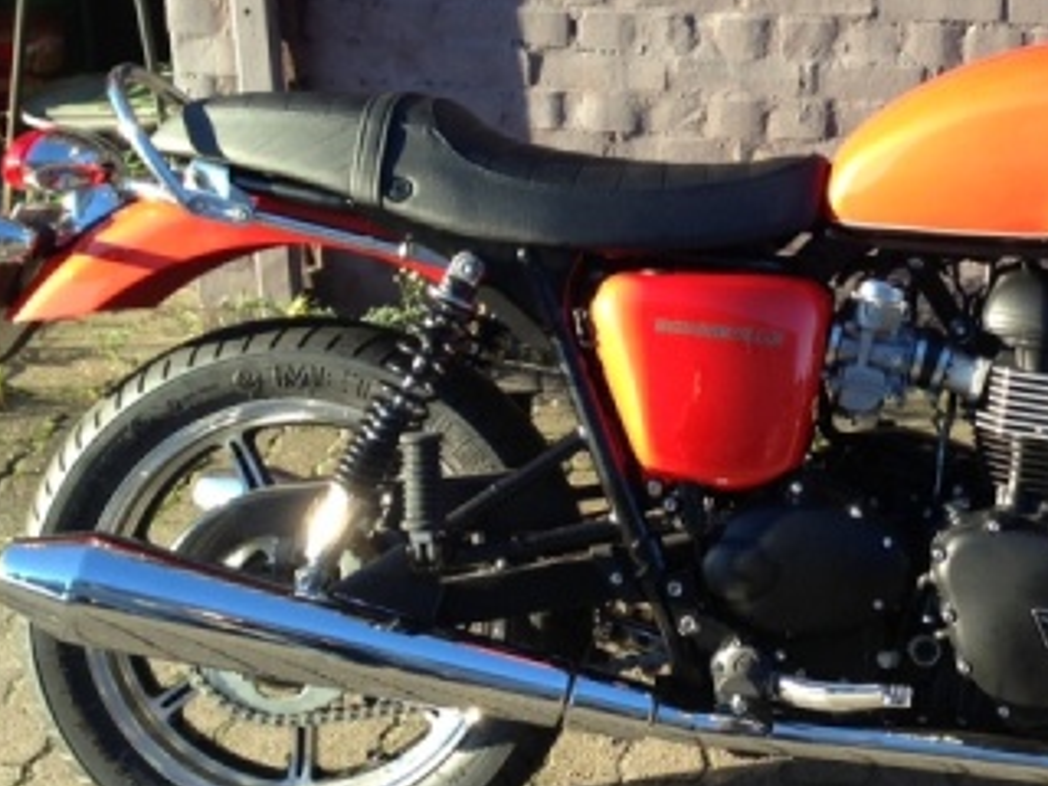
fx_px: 1998
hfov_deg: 28.8
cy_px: 301
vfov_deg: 22.2
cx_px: 832
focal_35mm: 66
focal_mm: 4.13
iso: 50
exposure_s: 1/214
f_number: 2.4
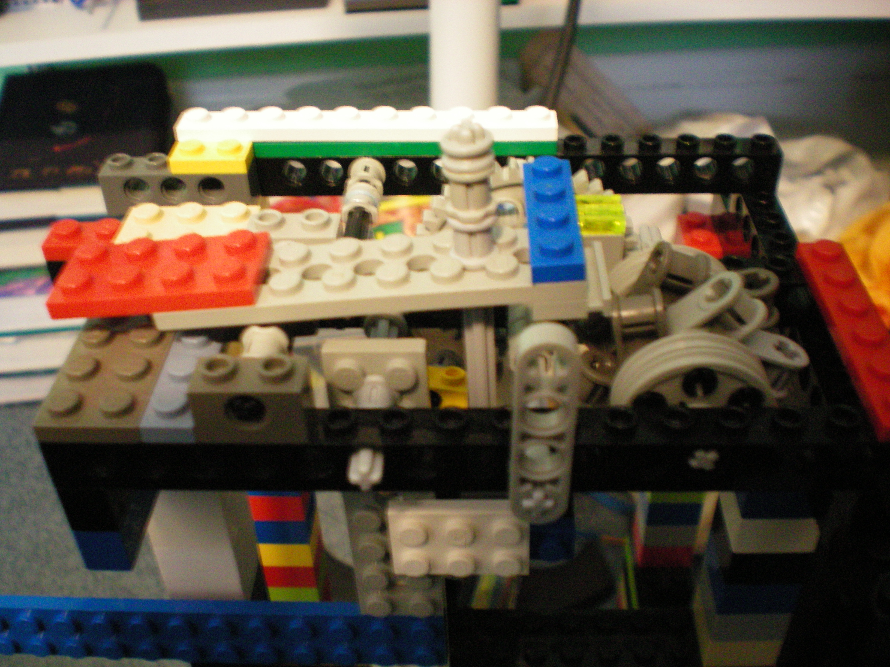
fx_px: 977
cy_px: 334
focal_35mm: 38
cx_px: 445
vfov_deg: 37.7
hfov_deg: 49.0
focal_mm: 6.3
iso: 400
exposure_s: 1/5
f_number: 3.1
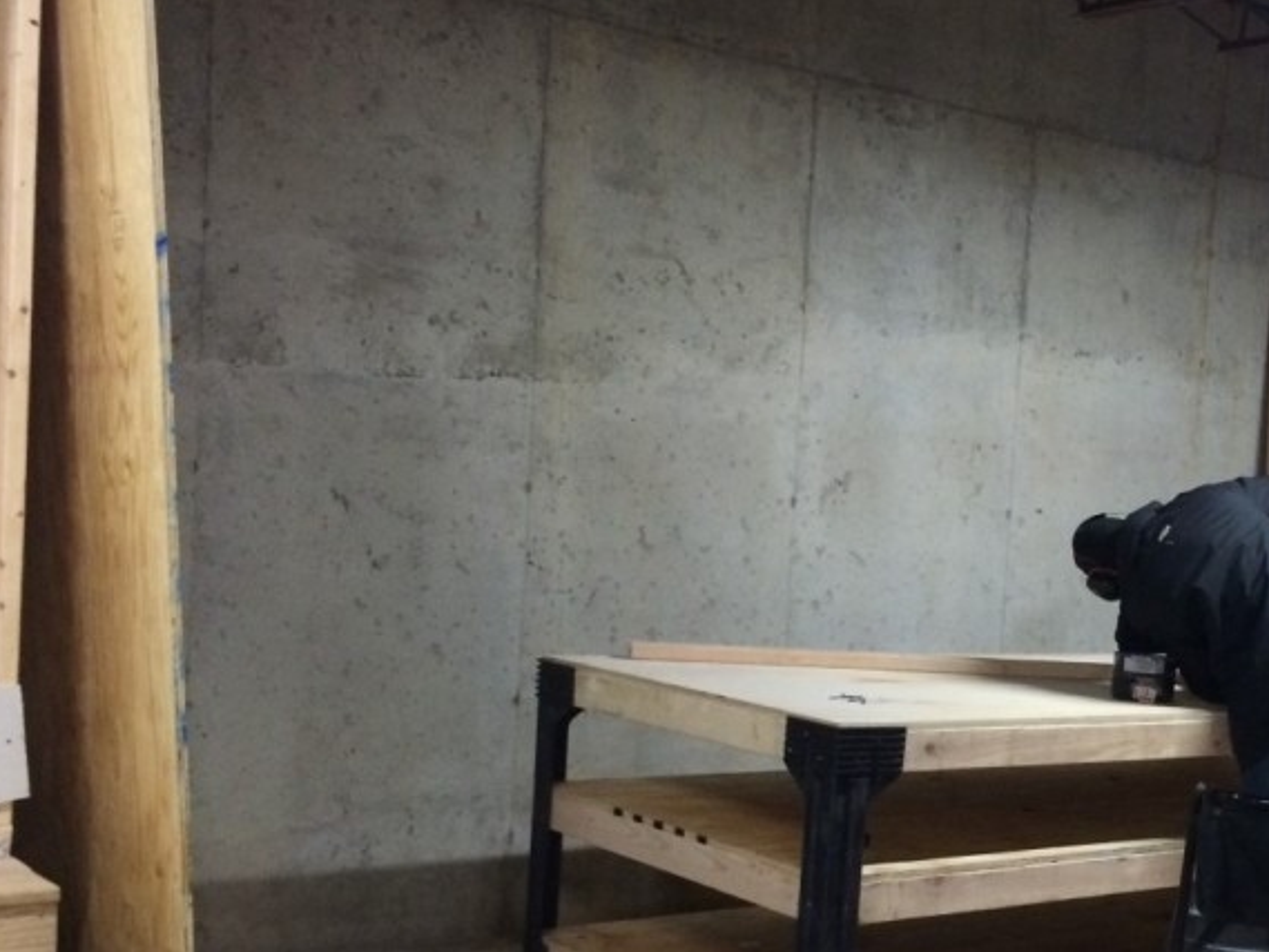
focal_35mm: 54
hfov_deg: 34.7
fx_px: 1980
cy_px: 635
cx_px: 970
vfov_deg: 26.9
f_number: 2.2
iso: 320
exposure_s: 1/15
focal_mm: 4.12
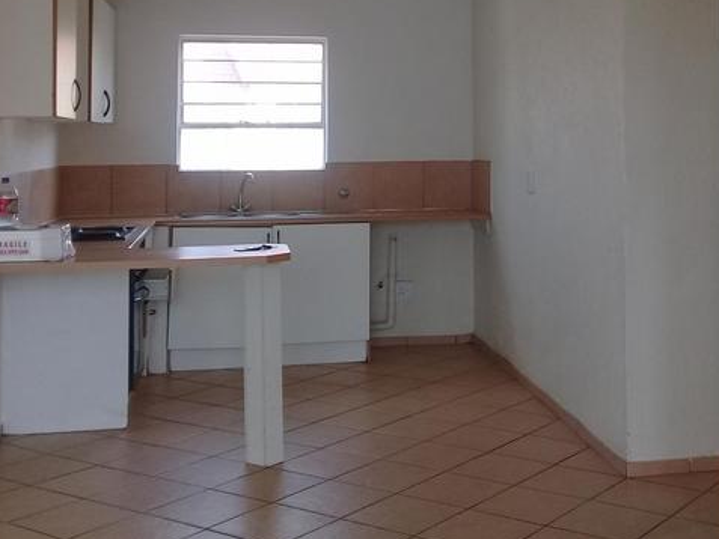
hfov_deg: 36.3
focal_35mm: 52
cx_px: 493
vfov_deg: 27.4
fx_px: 1080
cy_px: 93
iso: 64
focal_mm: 3.3
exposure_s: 1/100
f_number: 2.2
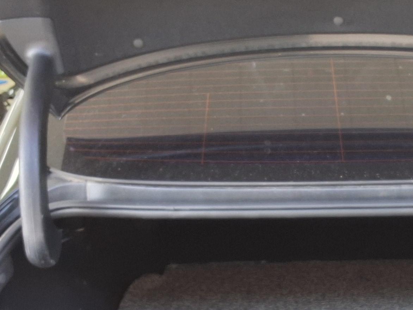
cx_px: 338
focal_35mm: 78
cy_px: 206
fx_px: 931
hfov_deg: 24.6
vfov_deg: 18.8
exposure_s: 1/60
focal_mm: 2.91
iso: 32
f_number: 1.9
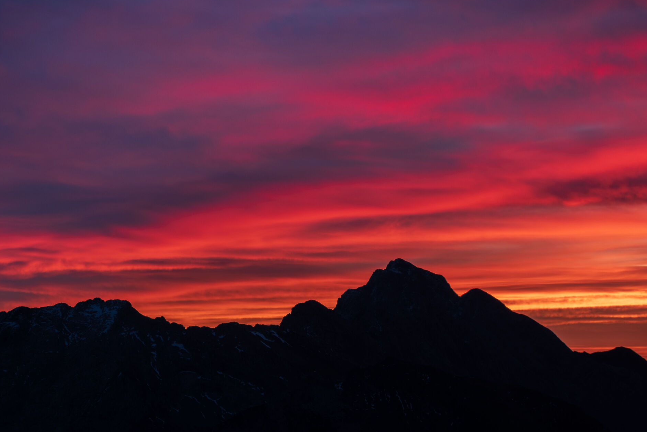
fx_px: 1923
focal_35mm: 107
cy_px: 226
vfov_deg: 12.8
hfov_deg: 19.1
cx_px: 266
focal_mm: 56
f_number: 8
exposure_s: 1/13
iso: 100
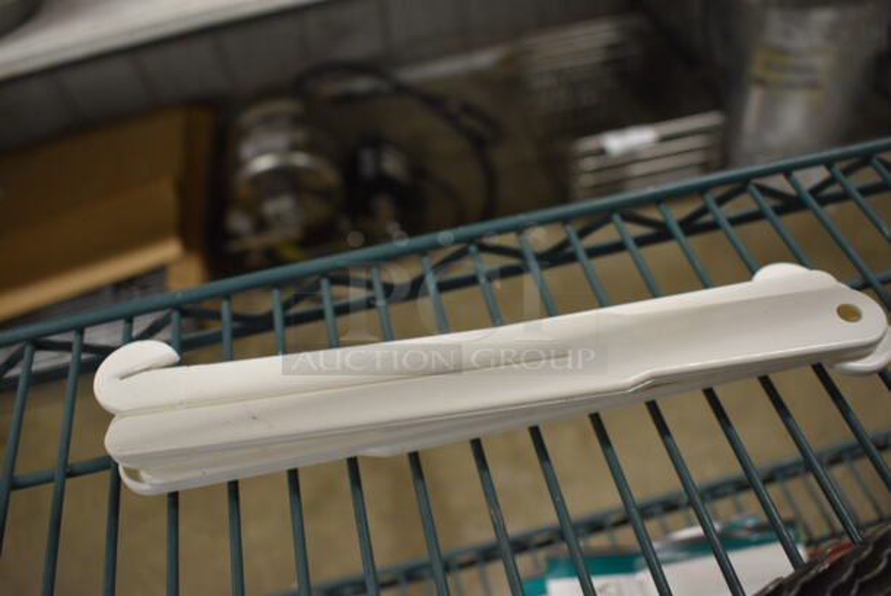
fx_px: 743
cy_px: 298
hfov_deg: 61.9
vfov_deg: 43.7
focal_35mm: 30
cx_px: 446
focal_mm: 20
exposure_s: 1/60
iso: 800
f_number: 4.5
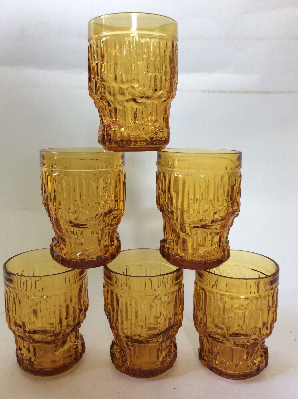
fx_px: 368
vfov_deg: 56.9
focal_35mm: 32
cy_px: 200
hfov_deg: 44.1
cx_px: 149
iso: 80
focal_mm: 3.3
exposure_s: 1/25
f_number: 2.4
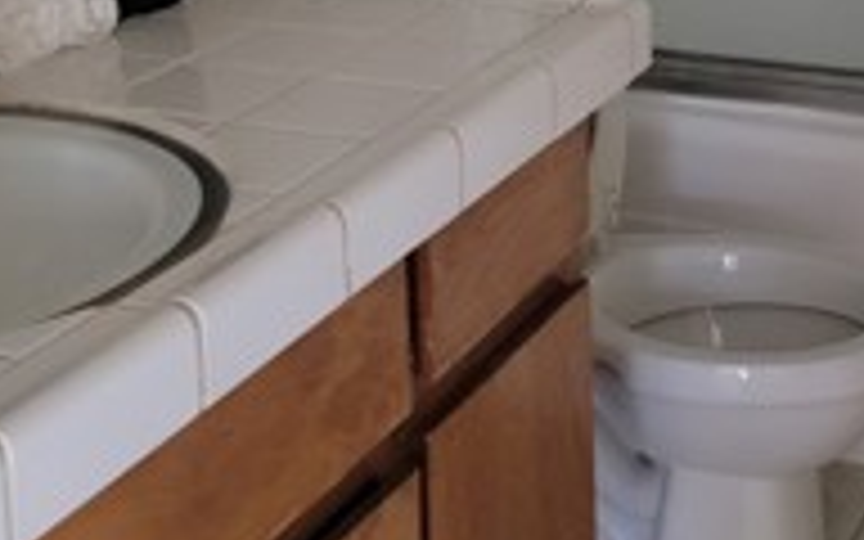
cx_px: 594
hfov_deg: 24.2
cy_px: -166
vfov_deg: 14.7
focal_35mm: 85
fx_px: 2001
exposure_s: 1/24
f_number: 1.8
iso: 1000
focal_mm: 6.7
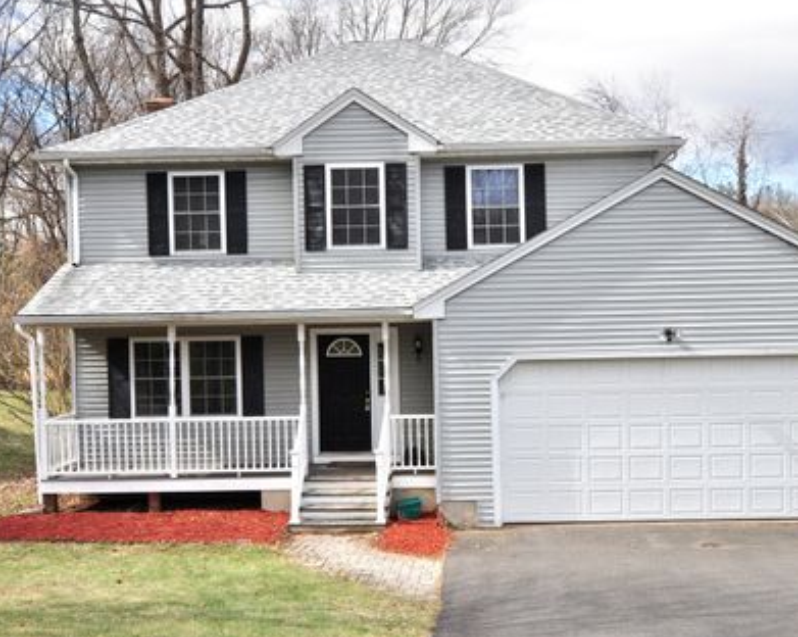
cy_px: 321
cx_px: 455
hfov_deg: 50.2
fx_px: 849
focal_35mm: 36
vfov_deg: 41.1
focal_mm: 20
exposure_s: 1/400
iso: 320
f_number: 8
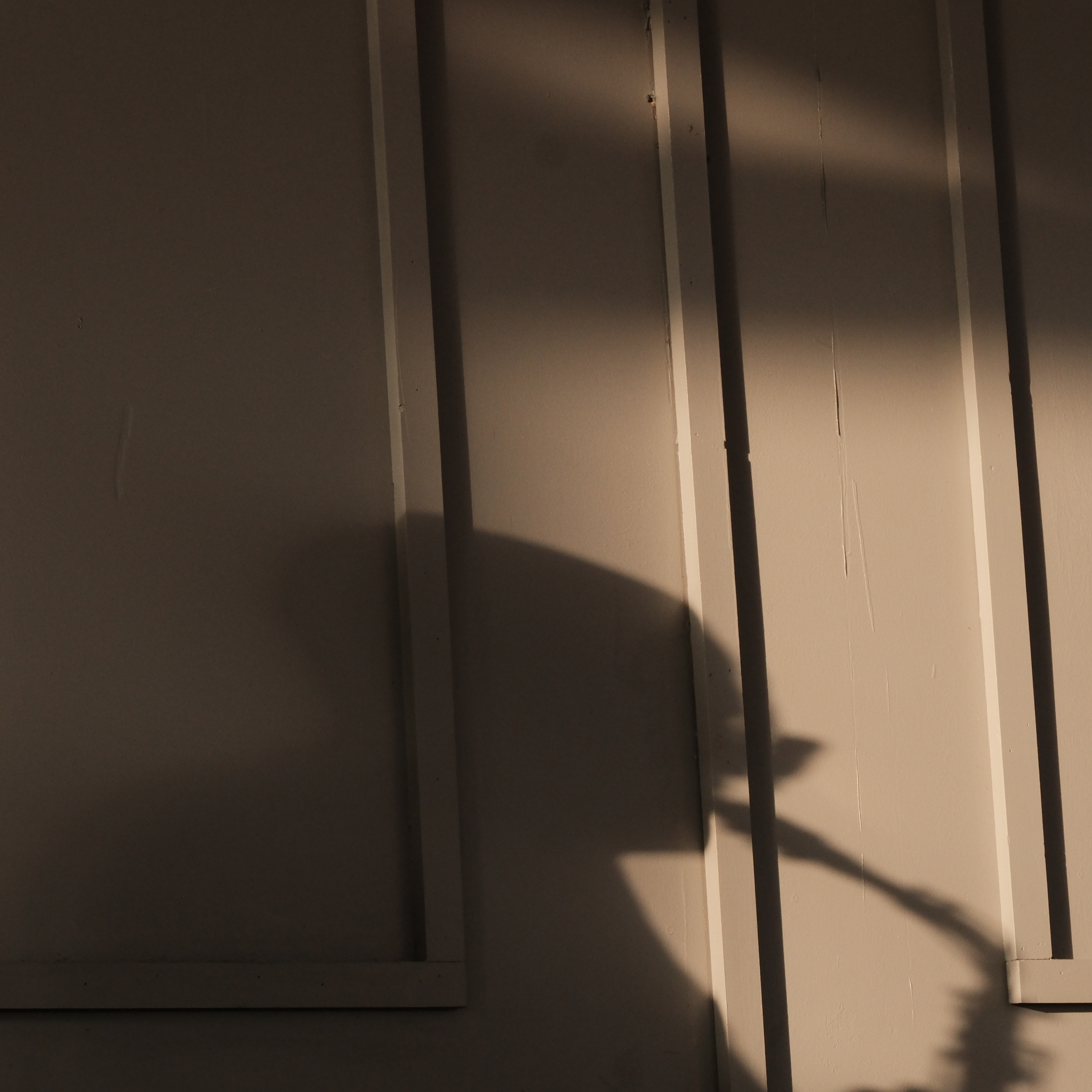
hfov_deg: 12.2
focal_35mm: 142
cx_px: 57
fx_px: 5068
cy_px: 675
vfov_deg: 12.3
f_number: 11
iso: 800
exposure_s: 1/180
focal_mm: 53.3
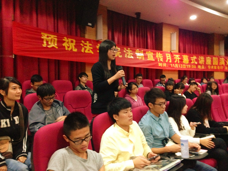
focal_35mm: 33
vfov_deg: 42.9
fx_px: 217
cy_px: 86
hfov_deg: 55.4
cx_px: 114
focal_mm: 4.12
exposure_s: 1/15
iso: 640
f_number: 2.4
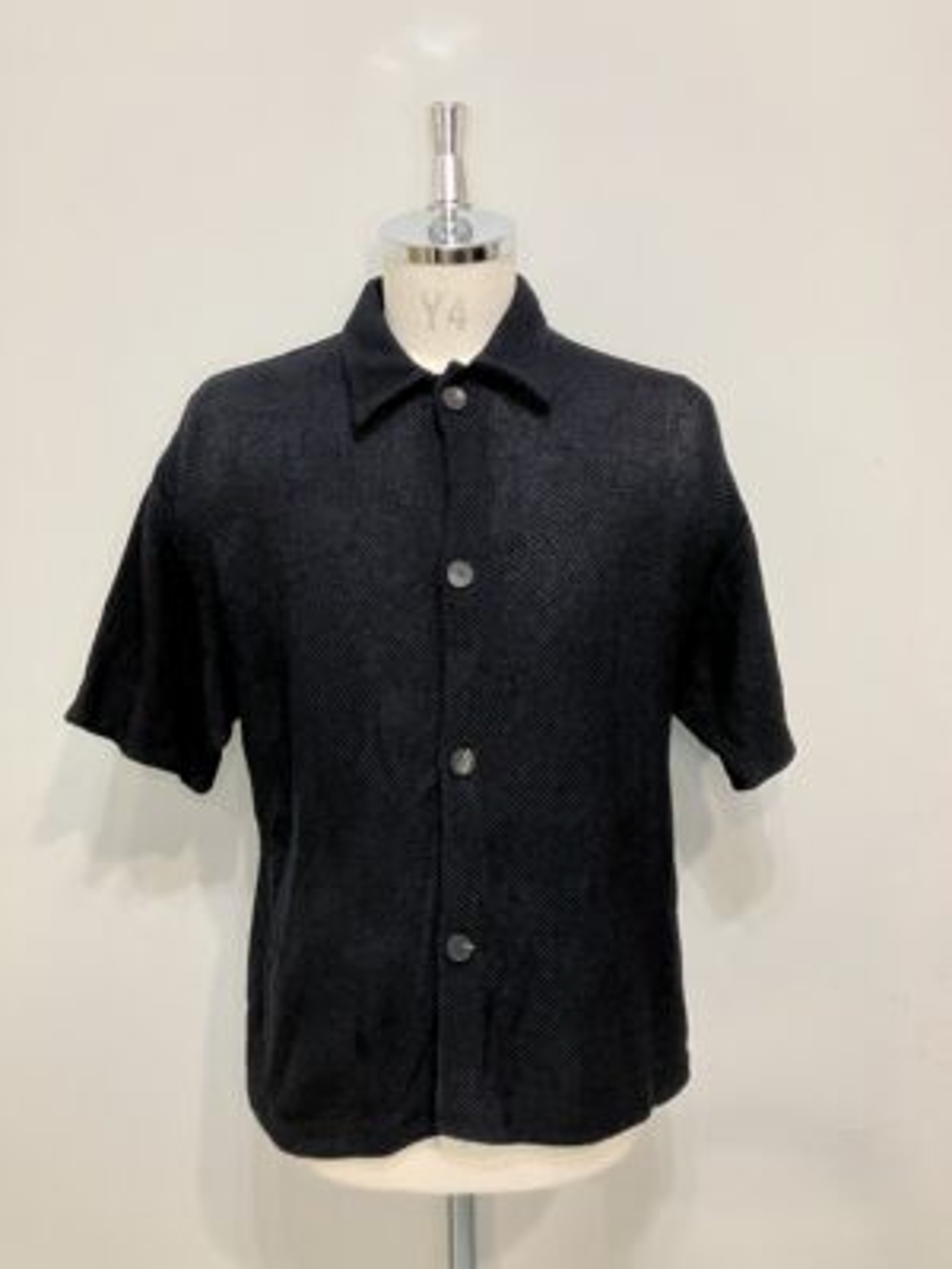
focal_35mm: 28
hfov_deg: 49.7
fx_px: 1027
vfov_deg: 63.4
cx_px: 476
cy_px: 634
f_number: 1.8
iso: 100
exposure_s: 1/50
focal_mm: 3.99
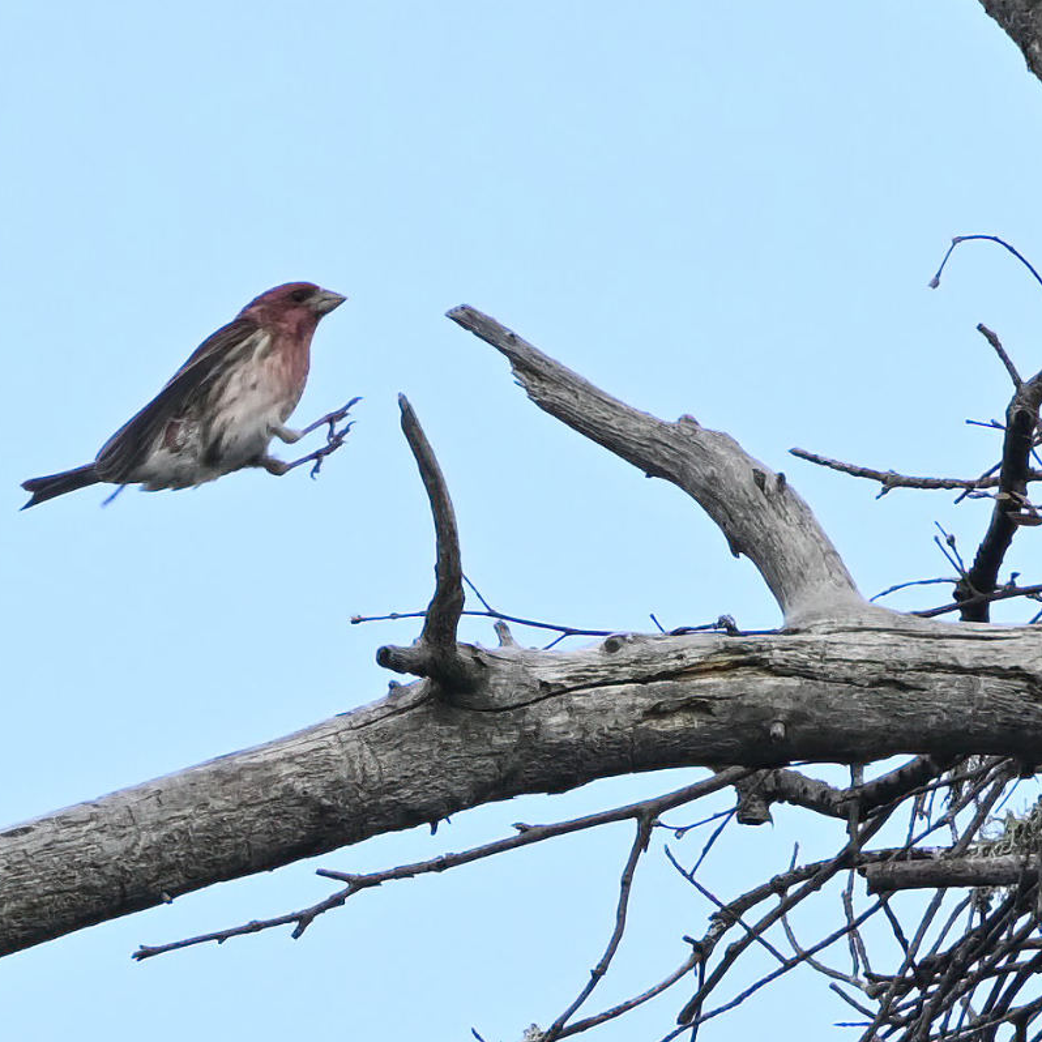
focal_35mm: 639
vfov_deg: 2.7
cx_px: 492
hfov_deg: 2.7
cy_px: 521
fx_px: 21762
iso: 800
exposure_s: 1/1250
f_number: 7.1
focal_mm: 500
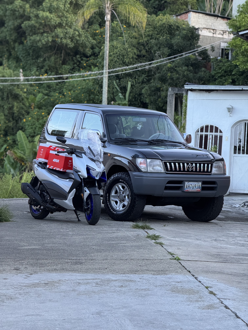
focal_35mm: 120
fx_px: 1146
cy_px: 165
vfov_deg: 16.4
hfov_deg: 12.3
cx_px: 124
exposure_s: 1/94
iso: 250
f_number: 2.8
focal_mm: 15.66
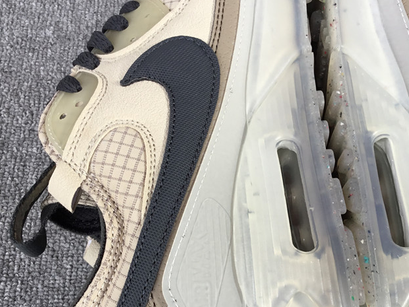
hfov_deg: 42.1
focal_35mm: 45
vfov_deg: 32.0
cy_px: 199
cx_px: 201
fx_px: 532
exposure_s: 1/115
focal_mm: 3.3
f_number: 2.4
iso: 25
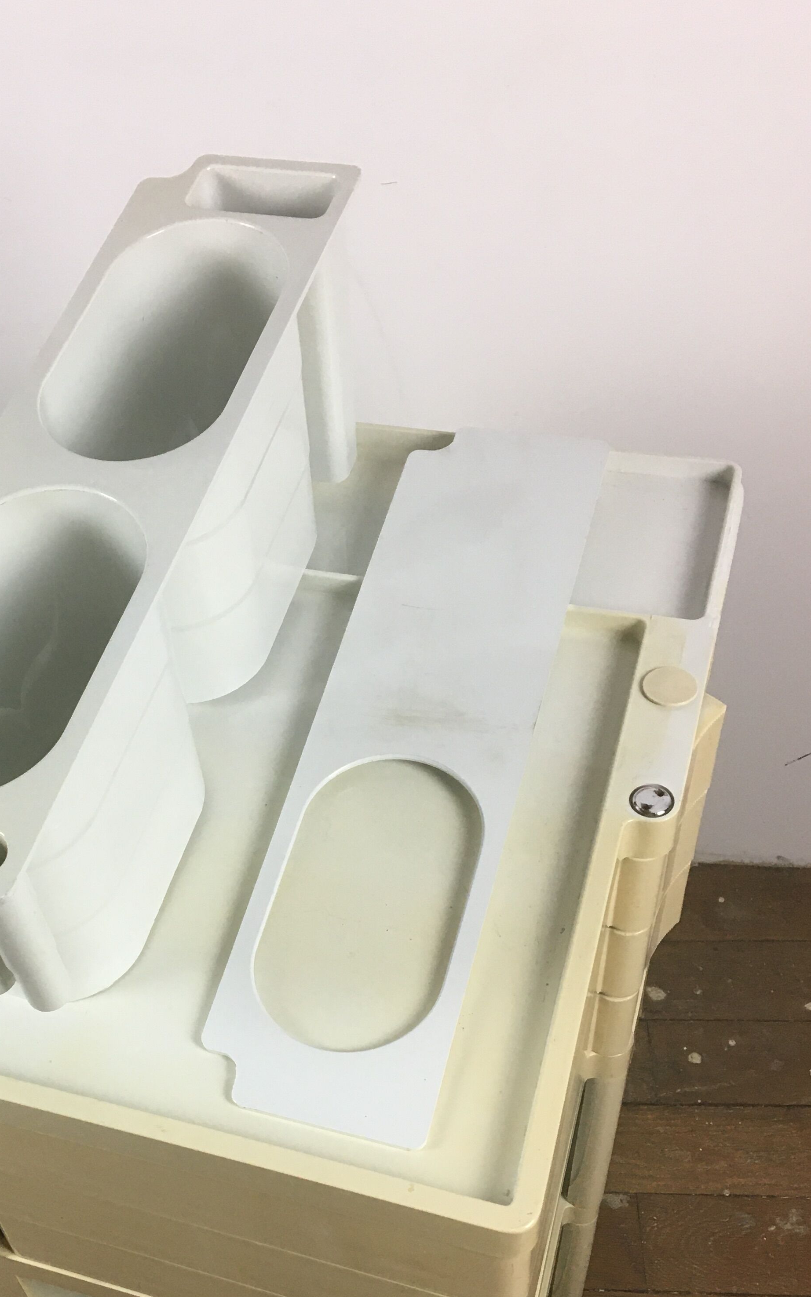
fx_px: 1485
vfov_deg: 46.6
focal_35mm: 42
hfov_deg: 30.0
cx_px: 199
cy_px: 843
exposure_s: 1/33
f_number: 2.2
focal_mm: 4.15
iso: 50
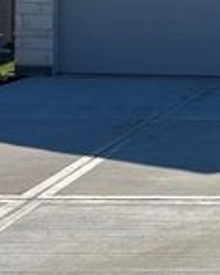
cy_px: 36
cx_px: 339
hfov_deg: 12.7
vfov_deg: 16.5
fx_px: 934
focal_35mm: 115
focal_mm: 5.7
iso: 50
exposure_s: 1/8000
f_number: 1.5
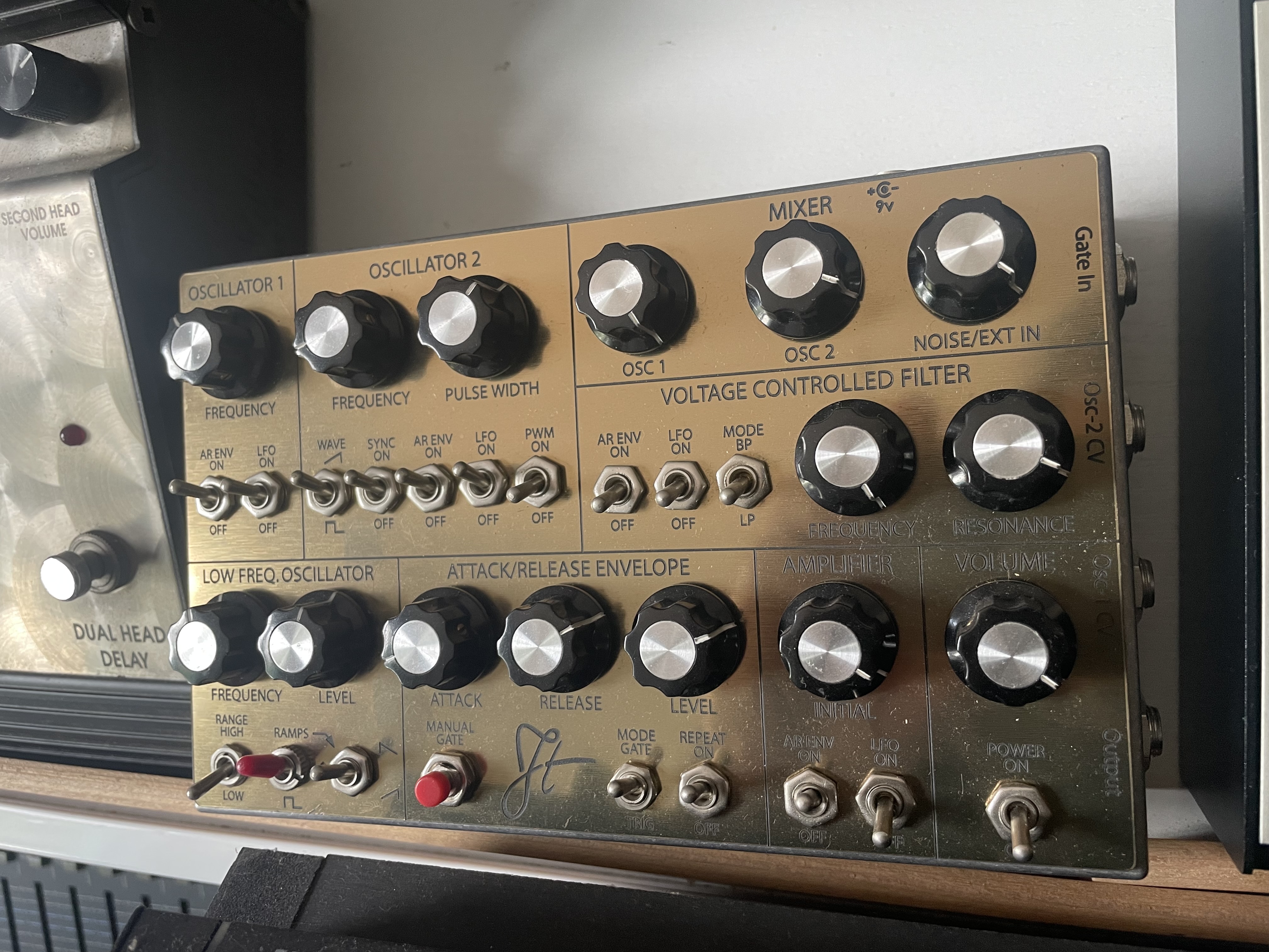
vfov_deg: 53.1
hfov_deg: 67.3
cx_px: 634
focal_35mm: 26
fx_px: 953
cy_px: 476
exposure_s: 1/60
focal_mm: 4.2
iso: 125
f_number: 1.6
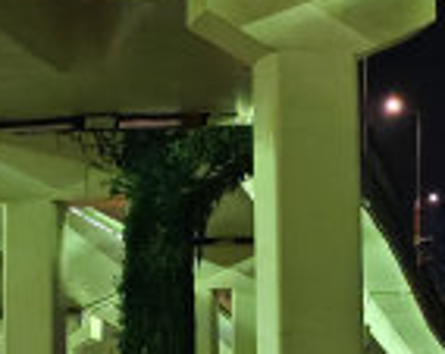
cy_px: 23
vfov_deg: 7.3
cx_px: 138
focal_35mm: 211
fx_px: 2773
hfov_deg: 9.2
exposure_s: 1/415
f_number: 1.6
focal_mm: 8.3
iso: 5013
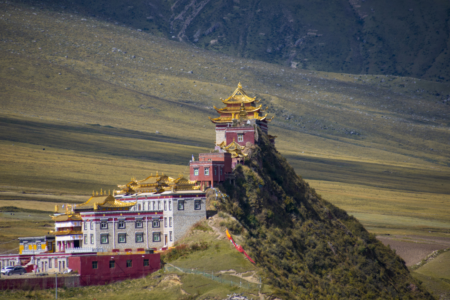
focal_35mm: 344
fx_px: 4299
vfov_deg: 4.0
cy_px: 150
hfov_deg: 6.0
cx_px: 225
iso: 125
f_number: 5.6
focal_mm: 220
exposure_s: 1/1250
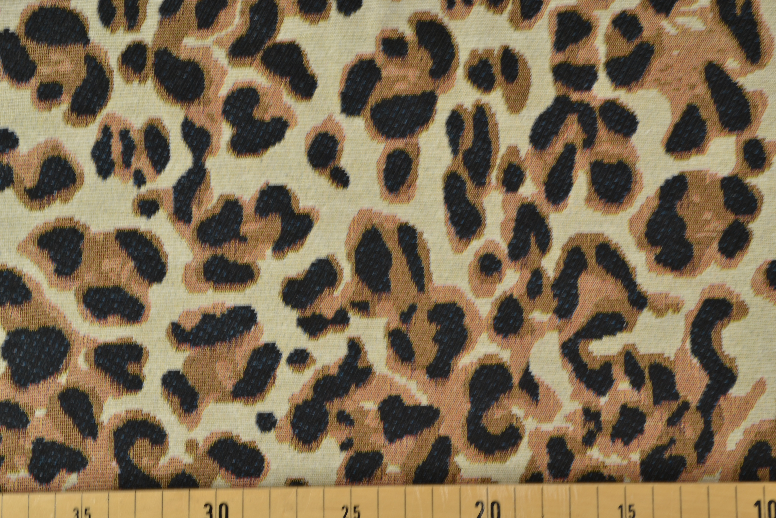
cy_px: 259
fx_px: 1293
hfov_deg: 33.4
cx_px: 388
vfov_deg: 22.6
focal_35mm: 60
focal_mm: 40
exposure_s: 1/13
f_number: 9
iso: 100
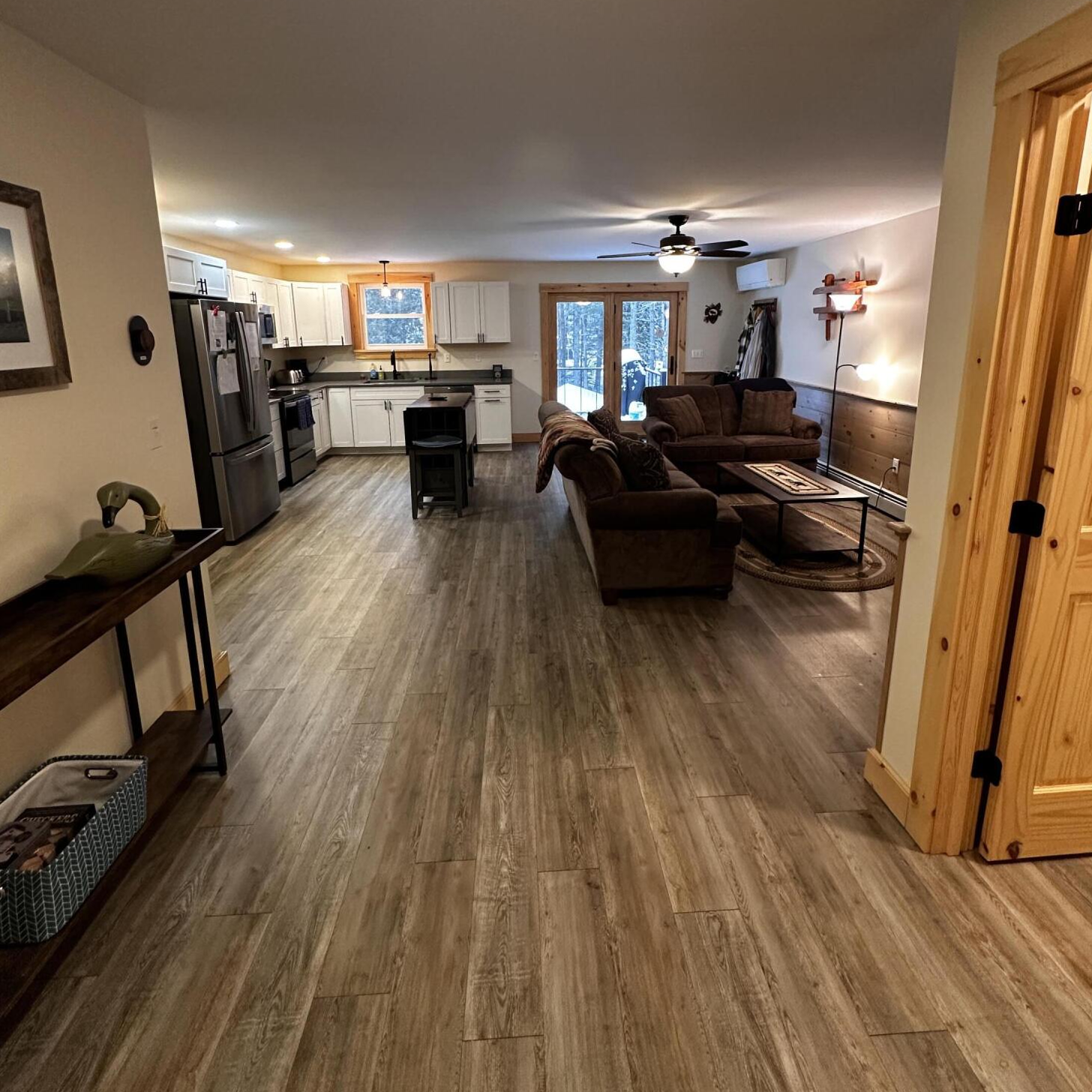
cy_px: 452
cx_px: 549
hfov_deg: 84.0
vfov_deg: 83.2
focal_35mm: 17
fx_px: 607
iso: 320
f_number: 2.2
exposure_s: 1/60
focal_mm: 2.22
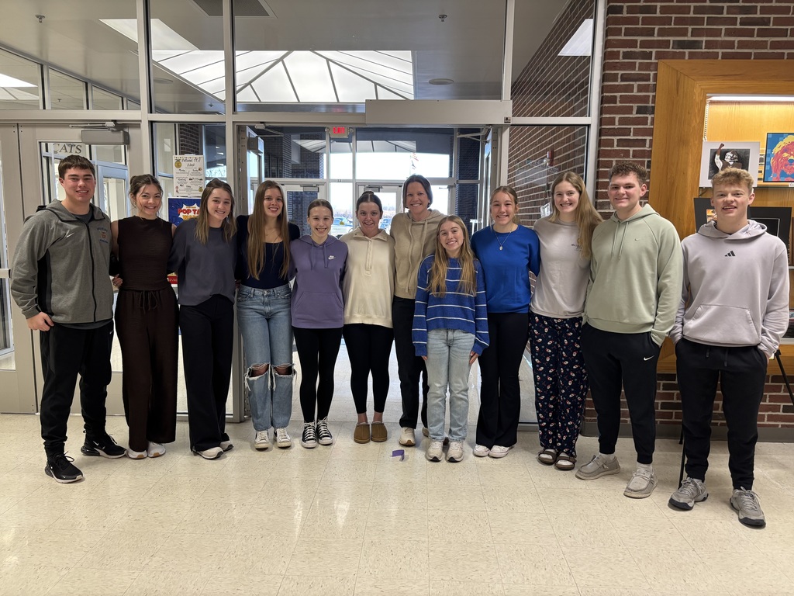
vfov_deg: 53.1
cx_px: 397
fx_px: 596
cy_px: 298
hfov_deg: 67.3
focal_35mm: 26
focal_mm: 5.96
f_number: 1.6
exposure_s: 1/60
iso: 125
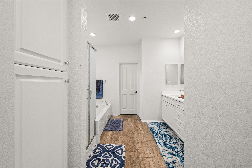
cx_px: 126
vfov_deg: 81.2
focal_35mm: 14
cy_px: 84
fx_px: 98
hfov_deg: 104.3
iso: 400
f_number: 8
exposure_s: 1/10
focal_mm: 14
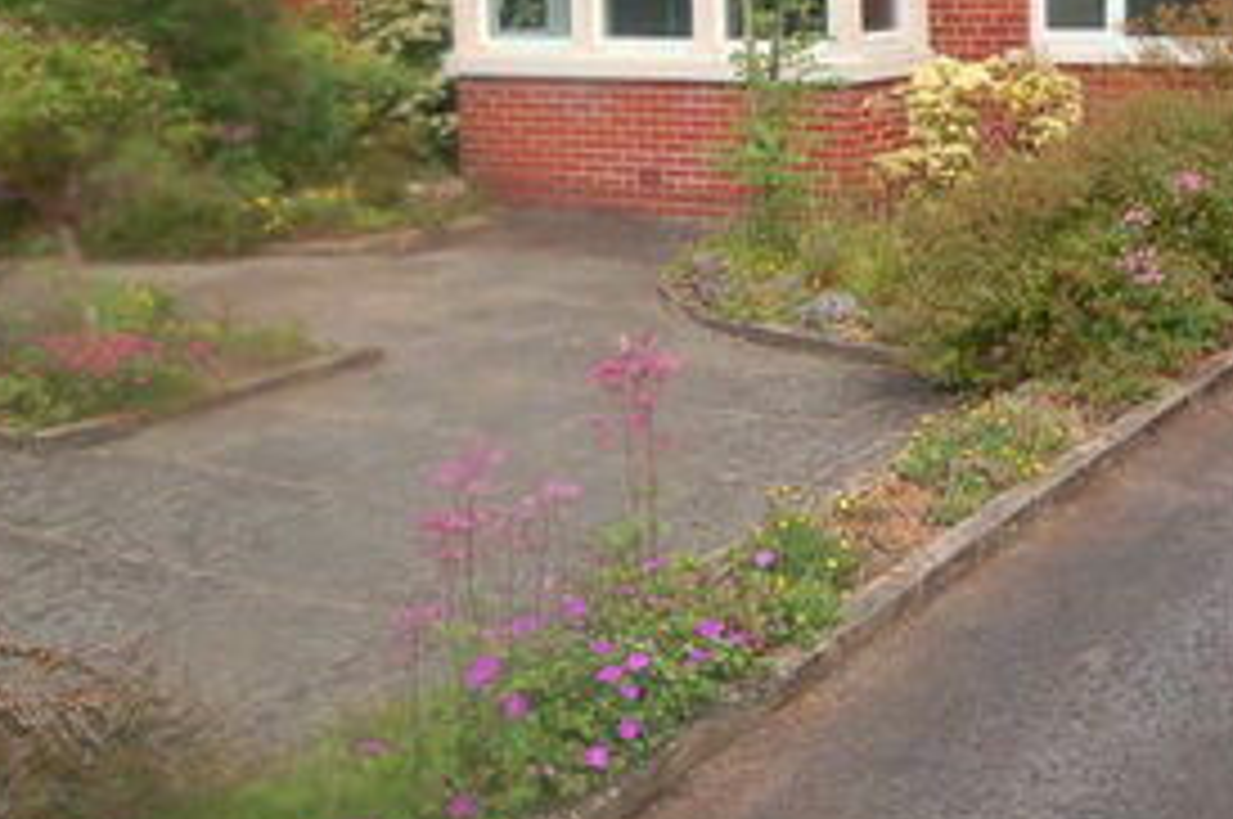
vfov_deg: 27.4
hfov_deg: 39.2
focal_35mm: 46
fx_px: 1574
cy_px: -18
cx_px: 1152
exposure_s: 1/400
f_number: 10
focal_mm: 12
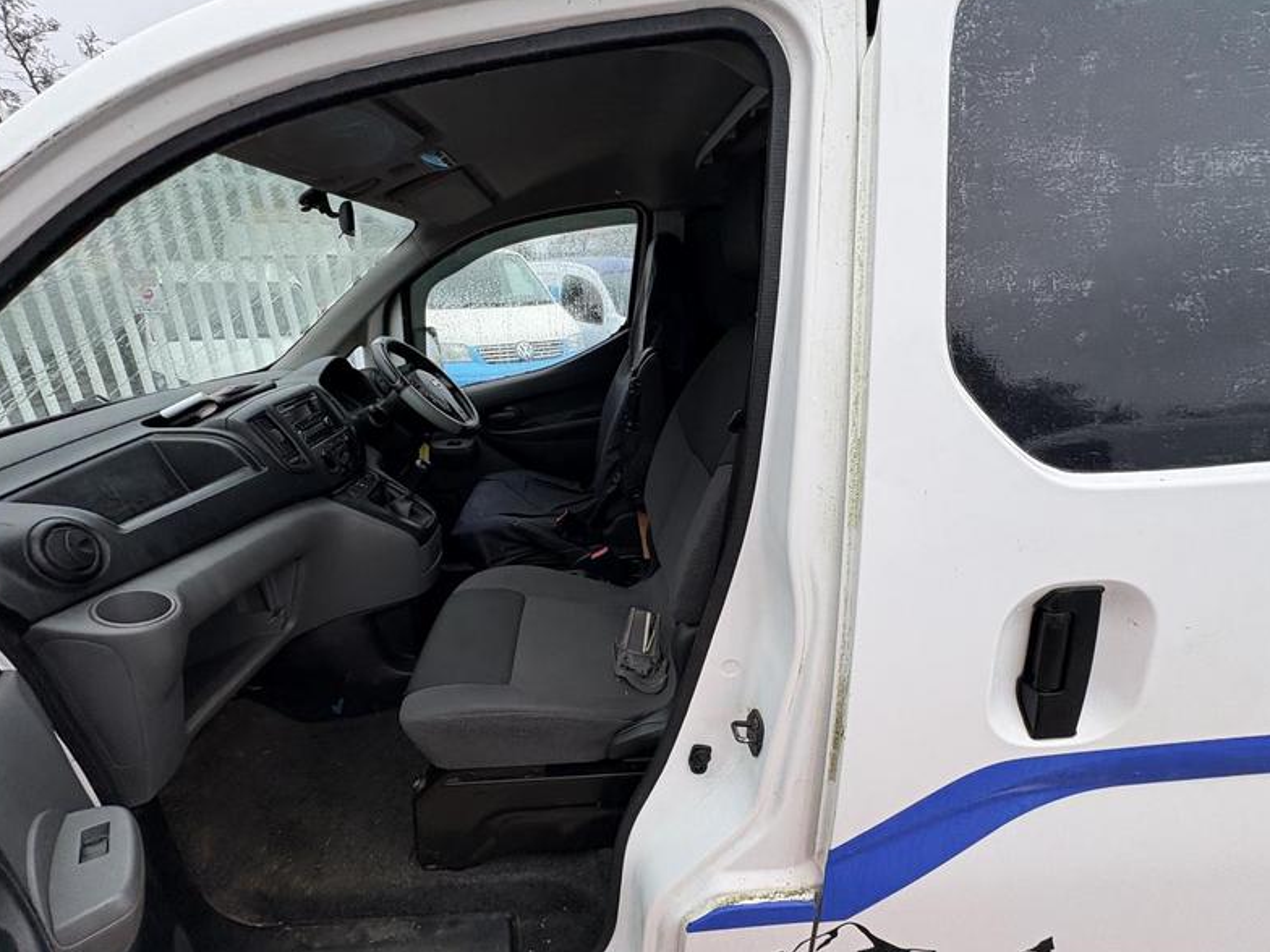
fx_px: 587
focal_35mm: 16
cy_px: 500
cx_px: 603
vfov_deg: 78.0
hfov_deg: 94.4
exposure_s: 1/109
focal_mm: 2.22
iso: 50
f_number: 2.2
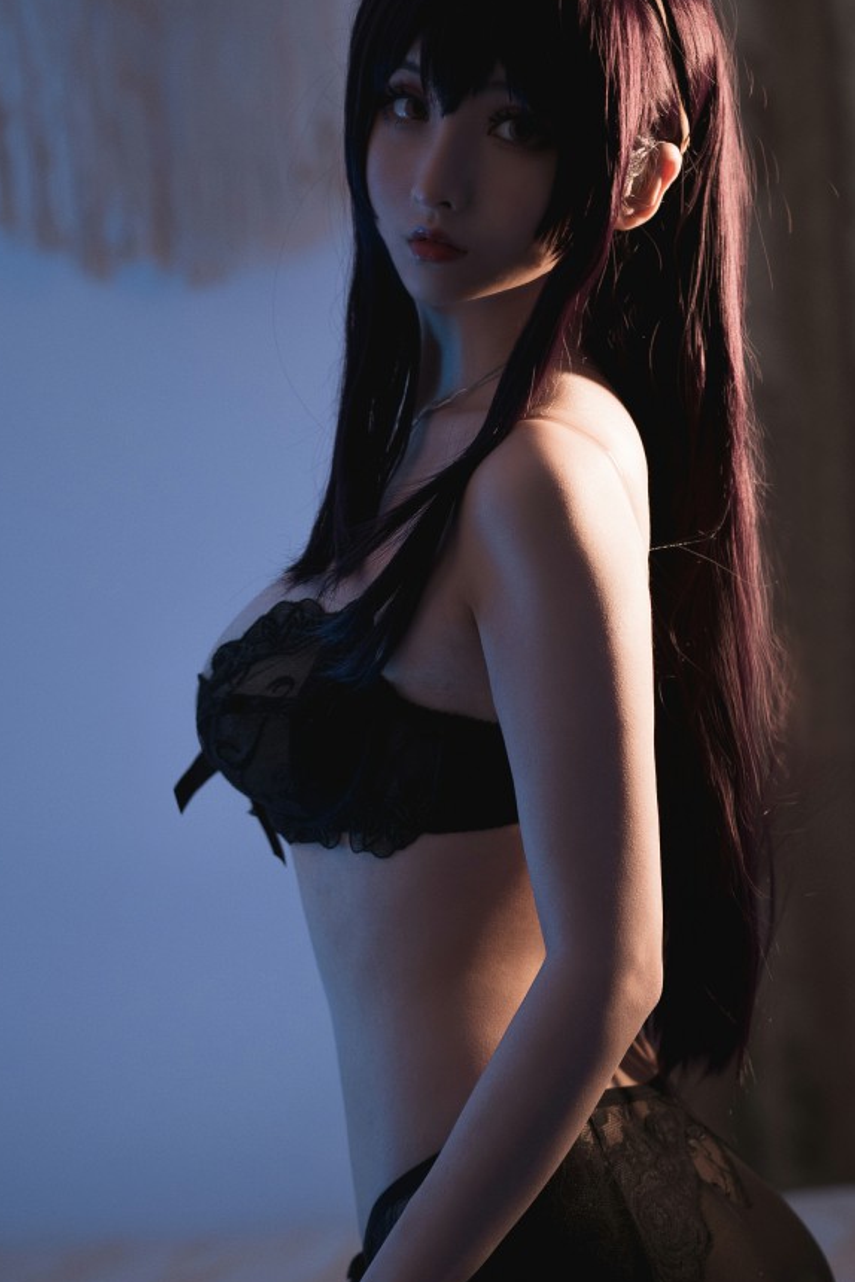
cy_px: 633
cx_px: 390
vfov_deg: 13.9
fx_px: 5272
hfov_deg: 9.3
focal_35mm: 148
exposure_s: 1/100
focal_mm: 85
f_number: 2.8
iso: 640
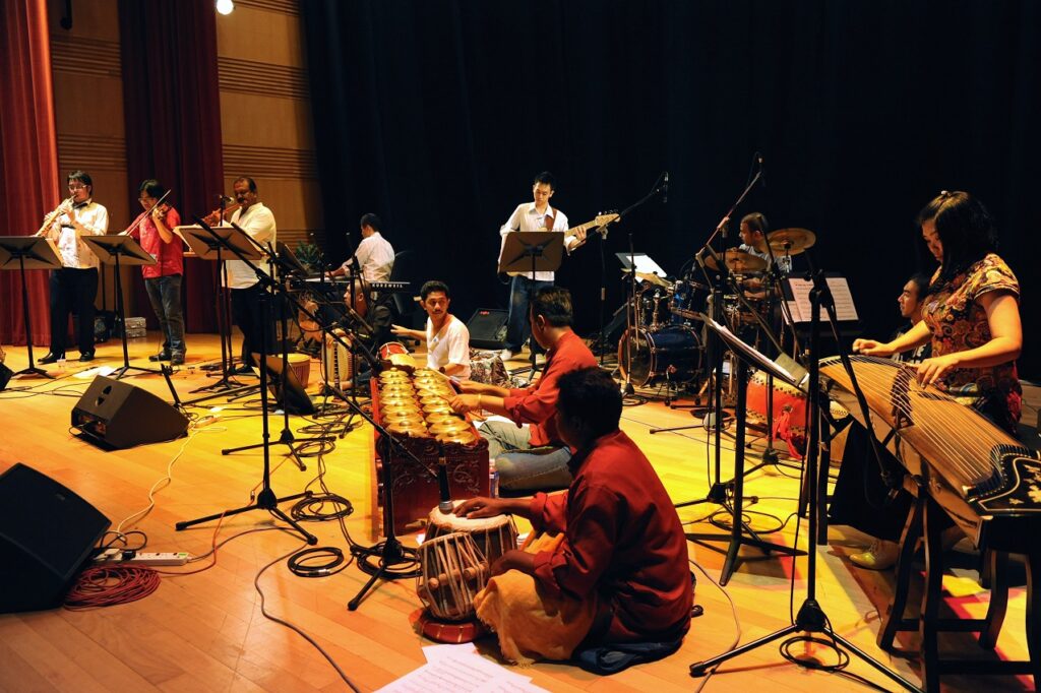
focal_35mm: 29
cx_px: 520
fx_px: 838
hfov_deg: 63.7
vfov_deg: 44.9
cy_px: 346
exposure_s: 1/60
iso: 2000
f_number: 5.6
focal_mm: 29
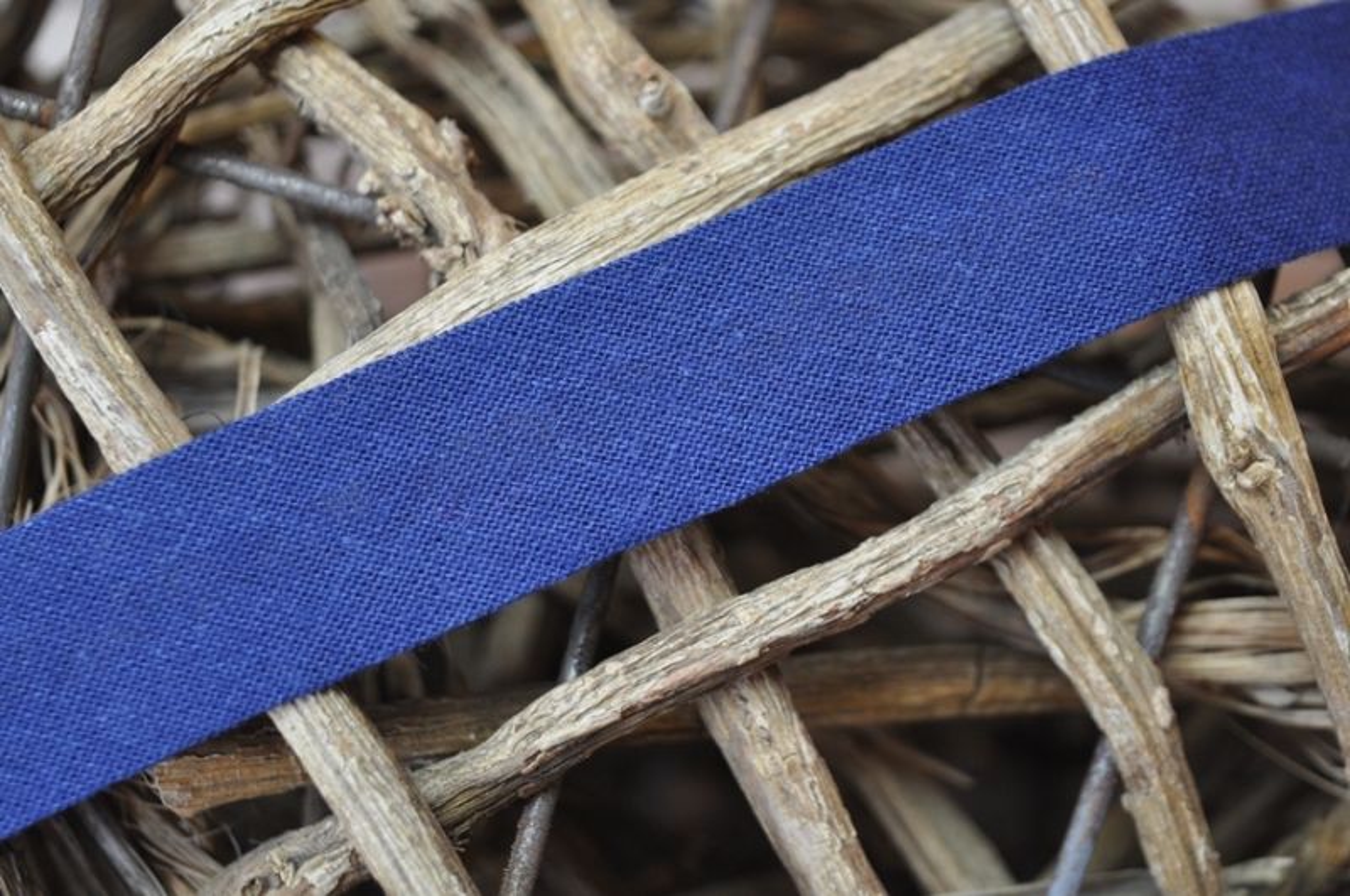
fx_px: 2584
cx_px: 675
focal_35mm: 69
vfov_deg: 19.7
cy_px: 448
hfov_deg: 29.3
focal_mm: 46
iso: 560
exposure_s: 1/60
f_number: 5
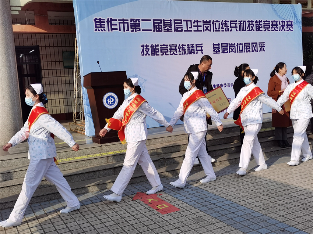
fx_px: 371
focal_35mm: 41
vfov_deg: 35.1
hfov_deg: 45.8
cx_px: 156
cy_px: 117
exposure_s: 1/2410
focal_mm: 5.58
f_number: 1.8
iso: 50
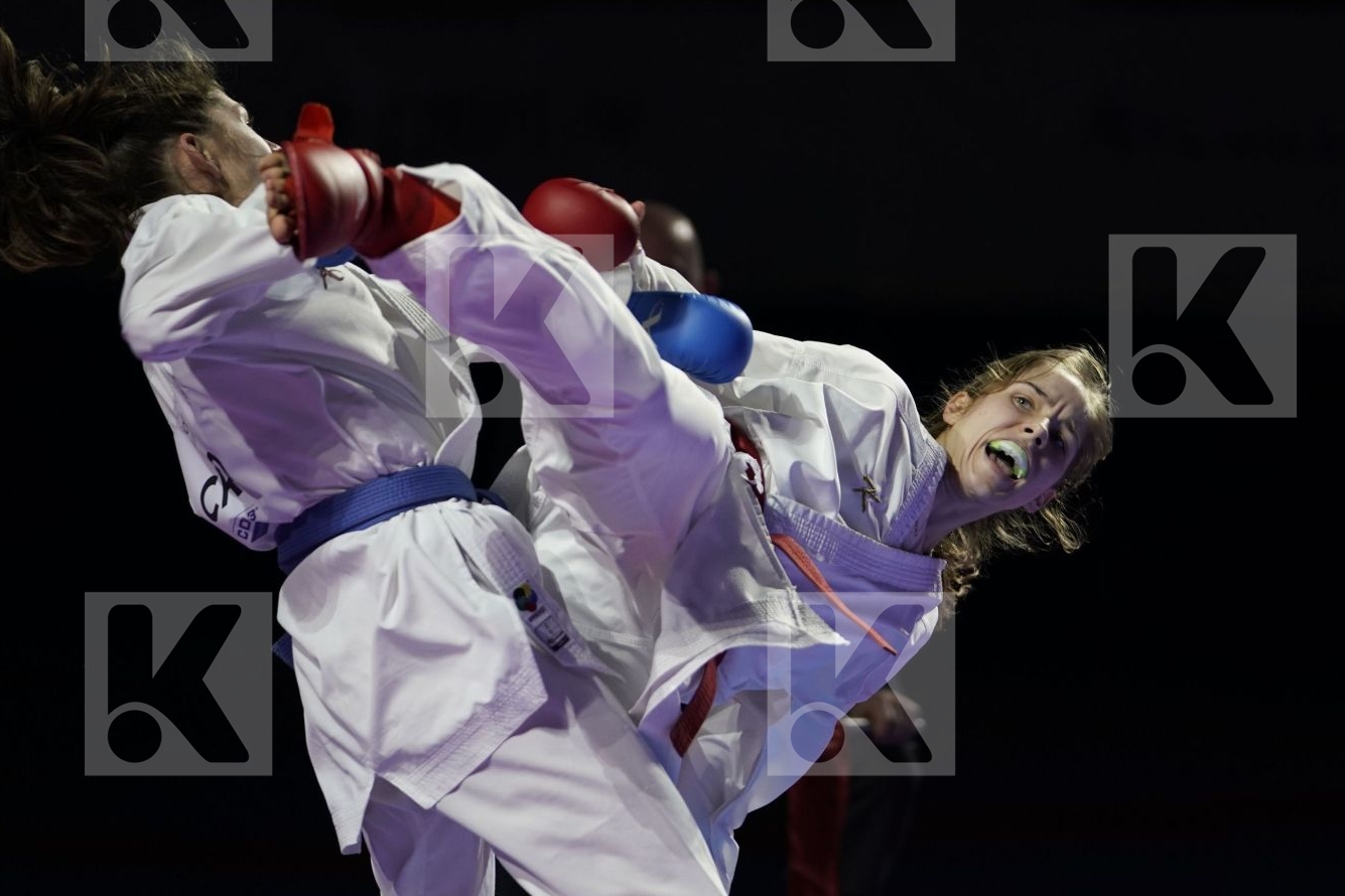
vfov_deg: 5.6
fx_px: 9115
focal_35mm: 244
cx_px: 861
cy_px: 326
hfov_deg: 8.4
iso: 1250
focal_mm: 181
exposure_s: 1/1000
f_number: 2.8
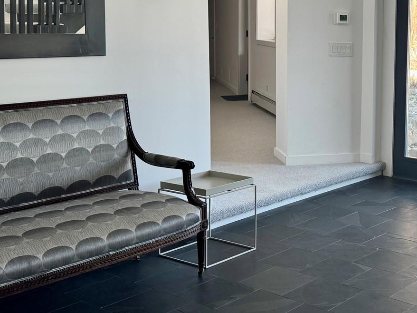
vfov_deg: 25.8
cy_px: 87
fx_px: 674
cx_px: 370
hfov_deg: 32.7
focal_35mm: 56
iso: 100
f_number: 1.78
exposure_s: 1/134
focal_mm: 6.76
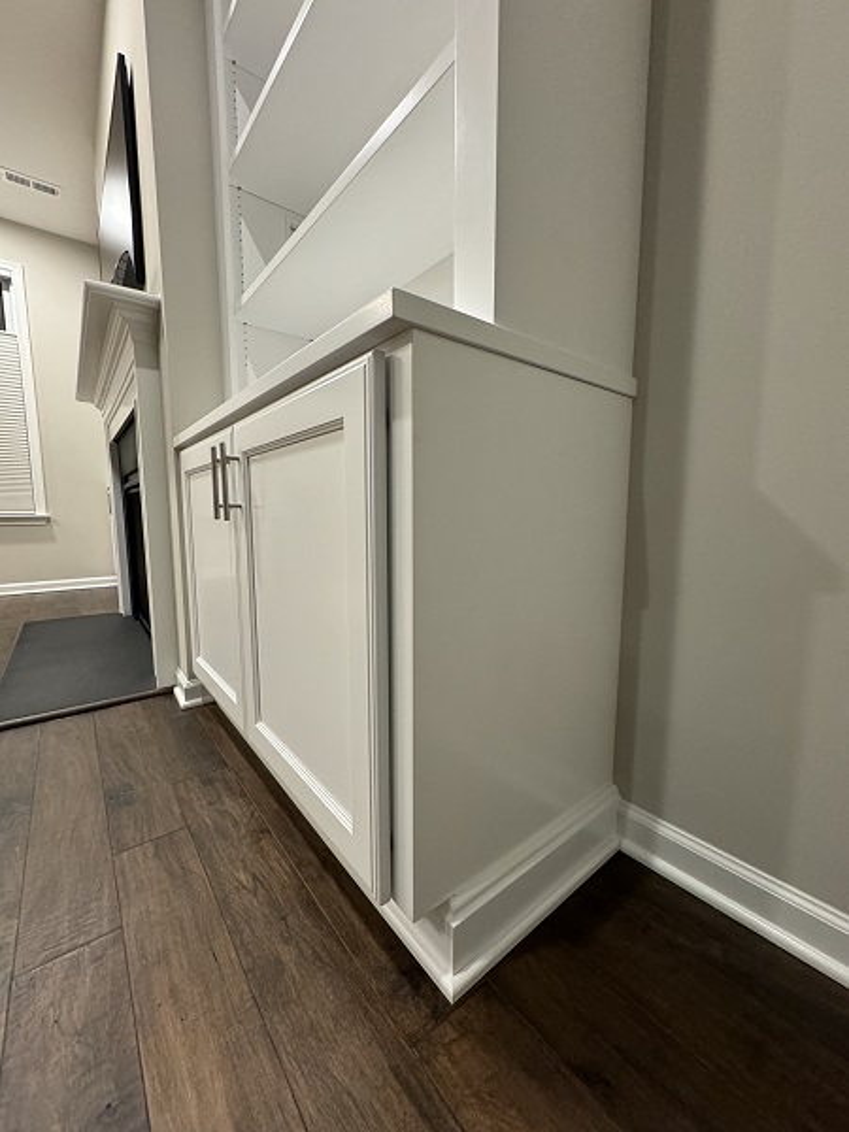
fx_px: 458
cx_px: 424
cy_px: 566
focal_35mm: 14
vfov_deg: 102.1
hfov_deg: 85.7
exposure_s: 1/60
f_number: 2.2
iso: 400
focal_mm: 2.22
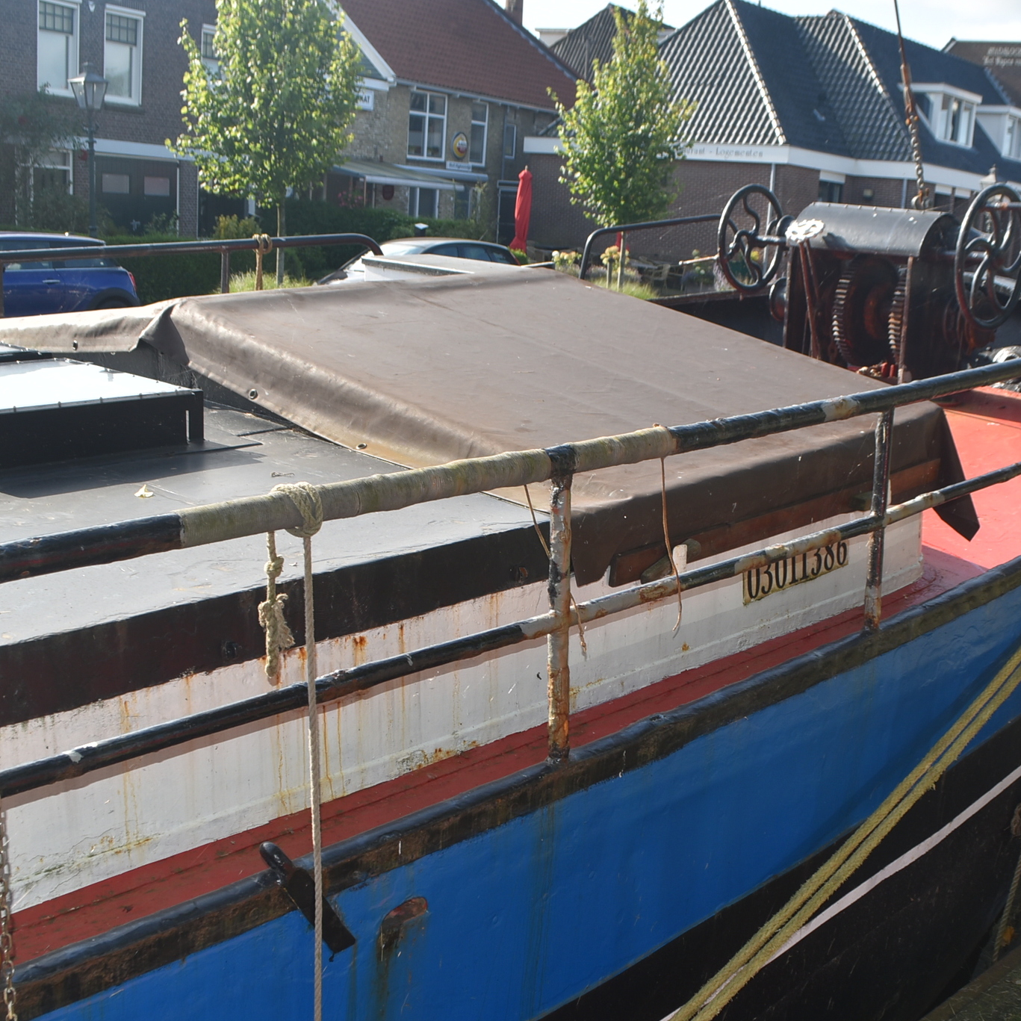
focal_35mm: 42
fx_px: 1402
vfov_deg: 39.9
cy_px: 592
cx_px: 635
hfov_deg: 39.8
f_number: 6.3
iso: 100
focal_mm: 18
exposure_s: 1/160
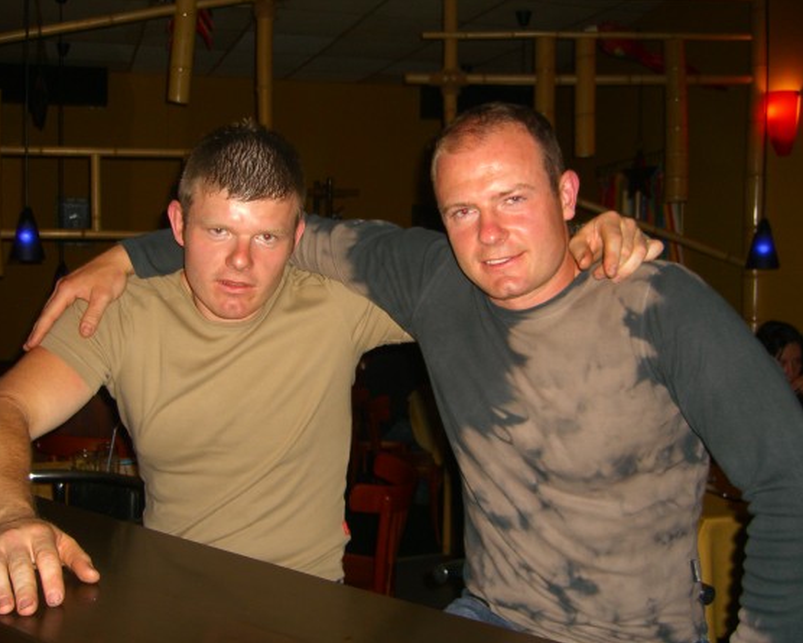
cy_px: 322
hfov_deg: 45.8
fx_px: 951
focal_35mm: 40
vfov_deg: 37.3
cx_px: 383
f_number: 2.8
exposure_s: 1/60
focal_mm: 7.9
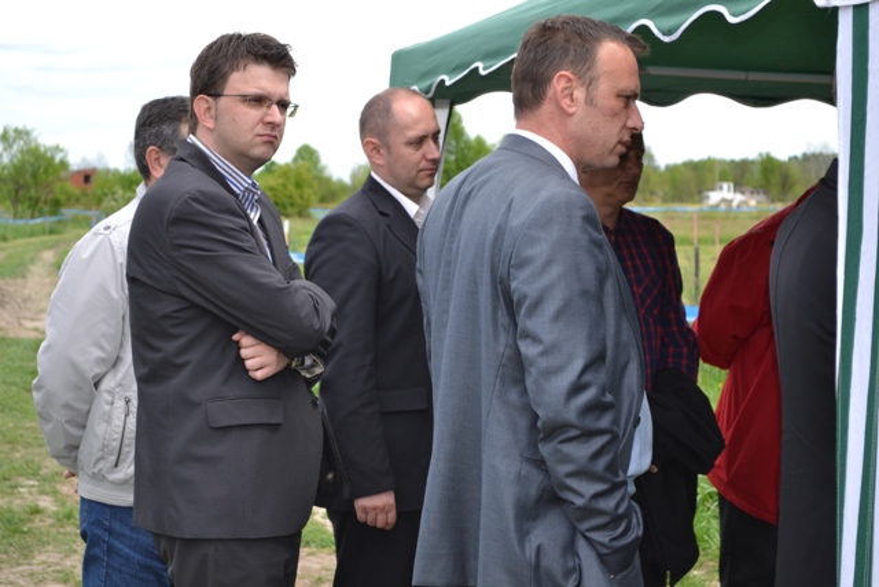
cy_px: 294
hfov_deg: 26.0
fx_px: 1905
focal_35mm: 78
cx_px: 440
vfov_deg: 17.5
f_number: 5.6
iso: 100
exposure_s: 1/125
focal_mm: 52
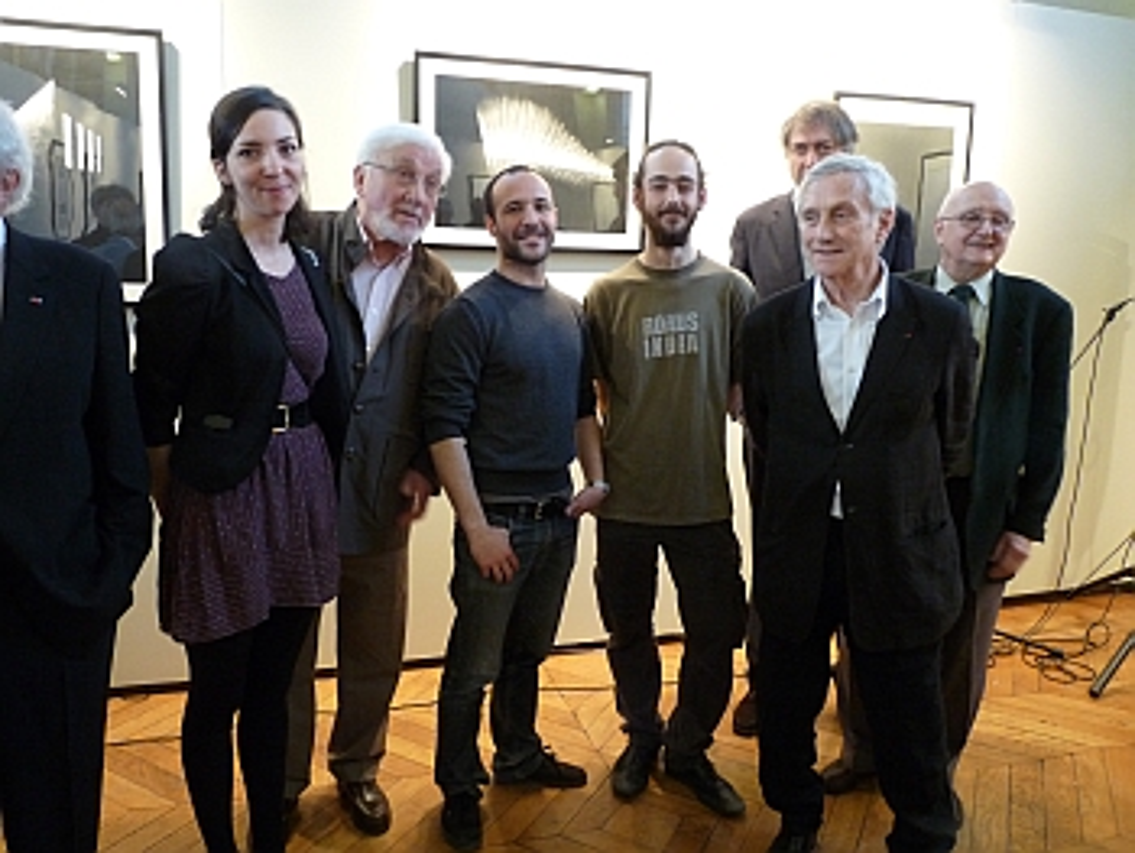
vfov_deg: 51.4
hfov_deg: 65.3
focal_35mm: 27
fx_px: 886
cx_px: 568
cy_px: 426
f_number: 2.8
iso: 400
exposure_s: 1/25
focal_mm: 4.8
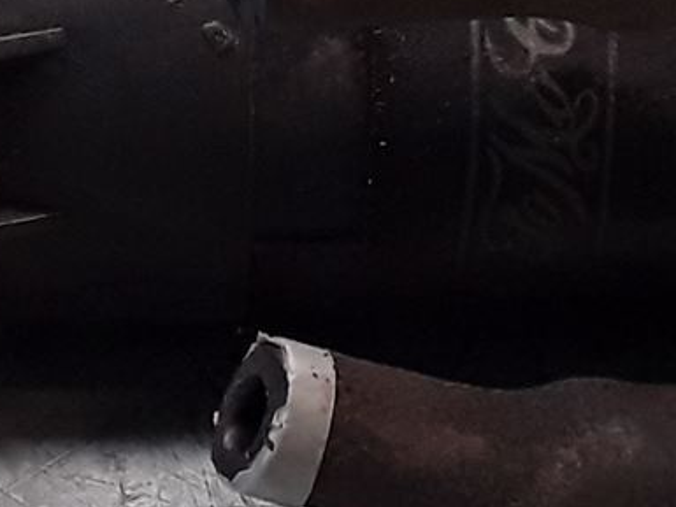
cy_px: 156
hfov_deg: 13.2
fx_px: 2911
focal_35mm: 149
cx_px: 198
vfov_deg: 10.0
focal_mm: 2.91
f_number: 1.9
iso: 100
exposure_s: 1/100
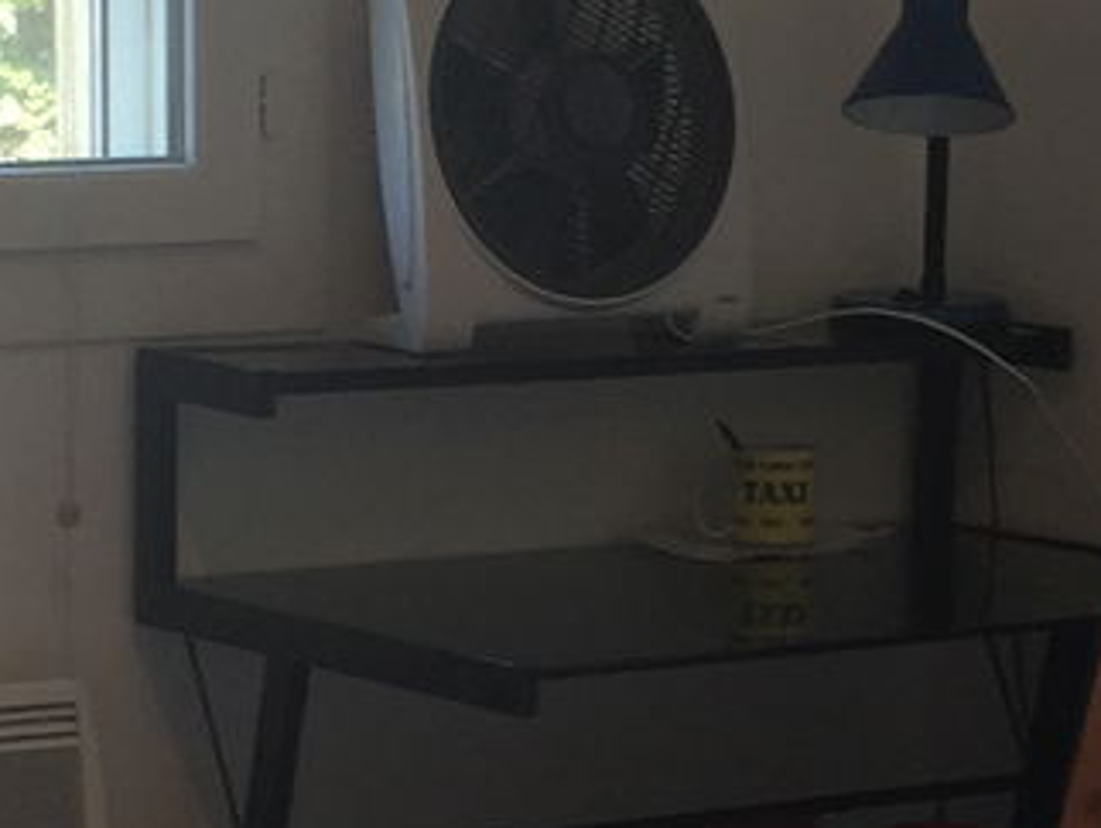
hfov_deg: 13.7
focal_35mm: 144
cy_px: 760
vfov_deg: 10.3
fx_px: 4583
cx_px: 431
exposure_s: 1/50
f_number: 2.2
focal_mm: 4.15
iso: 32
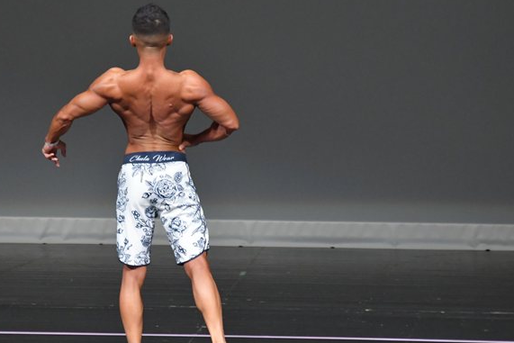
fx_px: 6683
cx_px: 192
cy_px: 194
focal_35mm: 468
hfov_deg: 4.4
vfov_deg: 2.9
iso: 4000
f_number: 5.6
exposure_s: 1/400
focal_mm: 230
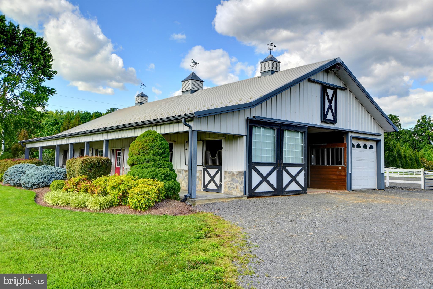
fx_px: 361
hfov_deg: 61.9
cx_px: 216
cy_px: 144
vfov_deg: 43.6
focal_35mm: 30
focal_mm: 20
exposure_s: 1/250
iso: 200
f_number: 10
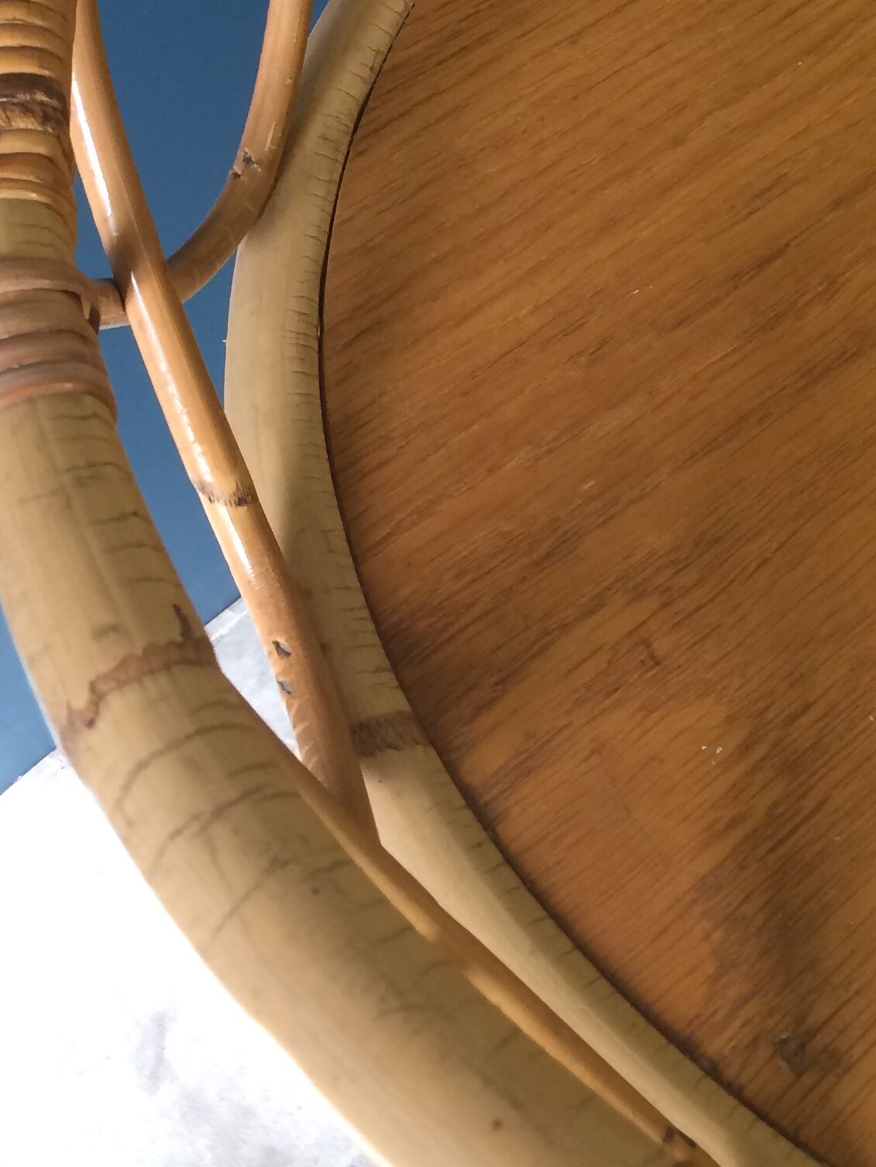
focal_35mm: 63
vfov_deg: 28.2
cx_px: 652
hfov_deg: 23.1
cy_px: -93
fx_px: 2125
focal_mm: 4.15
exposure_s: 1/33
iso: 50
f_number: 2.2
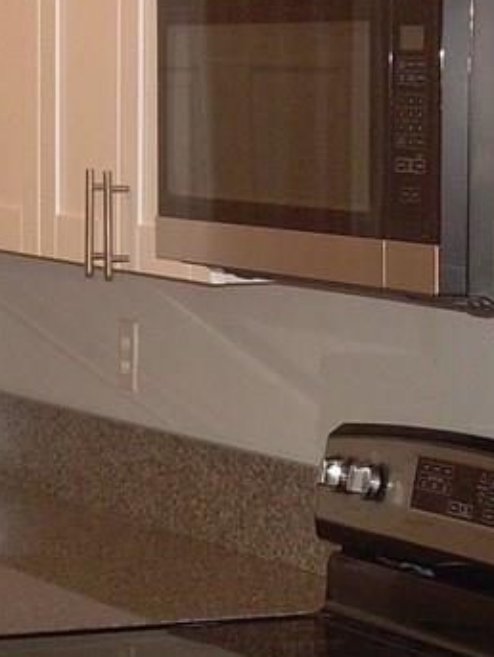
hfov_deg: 8.7
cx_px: 268
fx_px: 3229
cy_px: 465
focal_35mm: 170
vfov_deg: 11.6
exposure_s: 1/60
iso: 200
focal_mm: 9.6
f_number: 3.3
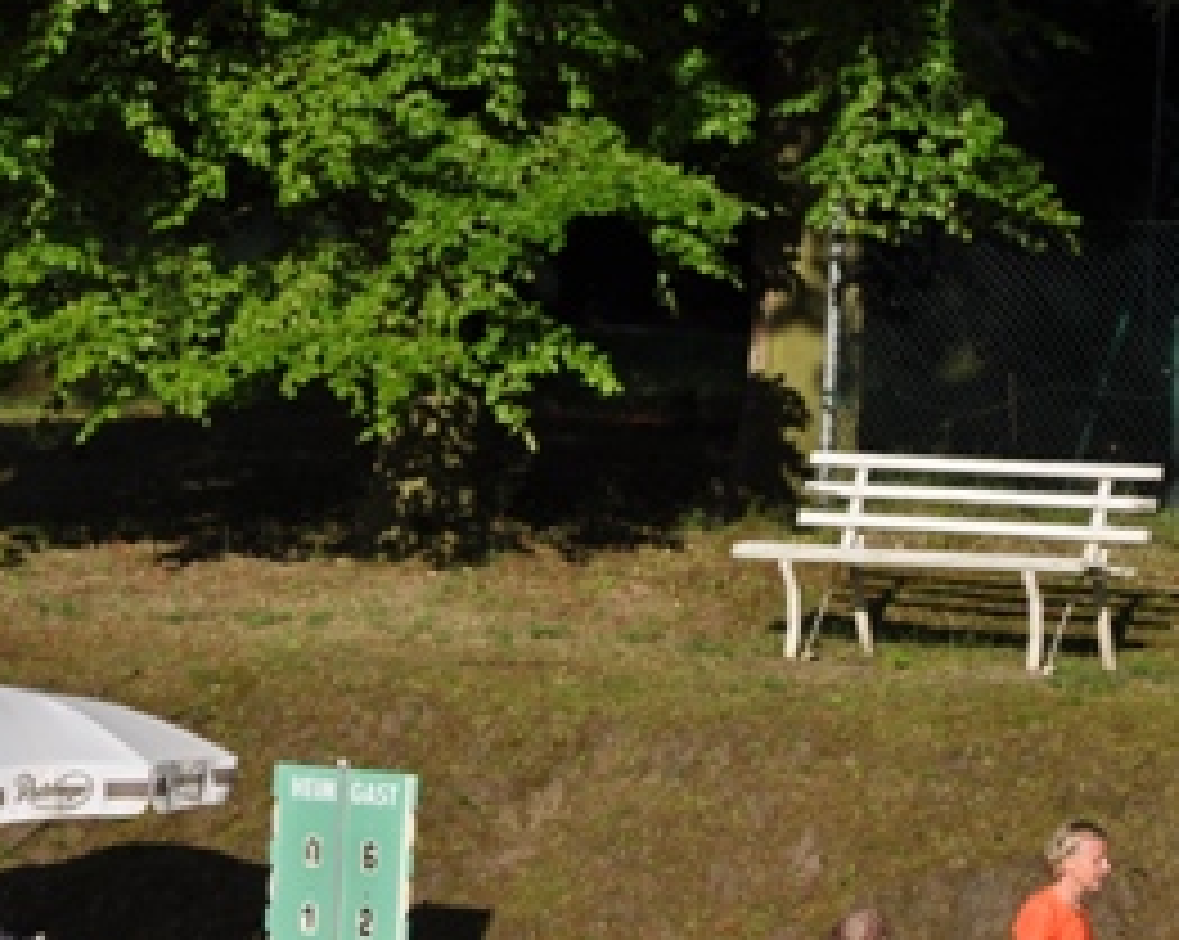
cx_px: 360
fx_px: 8811
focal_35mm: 253
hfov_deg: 7.6
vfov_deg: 6.1
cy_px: 522
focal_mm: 105
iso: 200
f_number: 10
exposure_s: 1/400
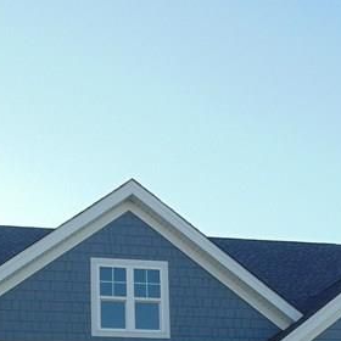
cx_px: 122
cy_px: 387
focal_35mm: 71
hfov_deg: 24.2
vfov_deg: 22.7
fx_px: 791
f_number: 3.1
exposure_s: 1/500
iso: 80
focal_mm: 4
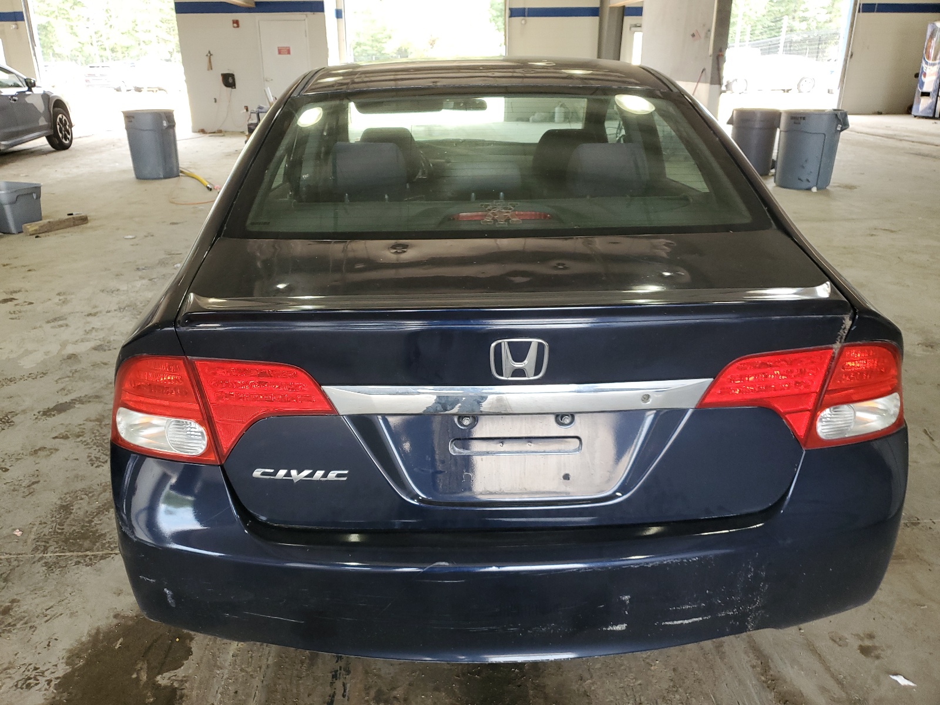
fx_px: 706
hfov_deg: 67.3
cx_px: 470
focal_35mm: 26
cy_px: 352
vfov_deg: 53.1
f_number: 1.5
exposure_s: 1/120
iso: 91
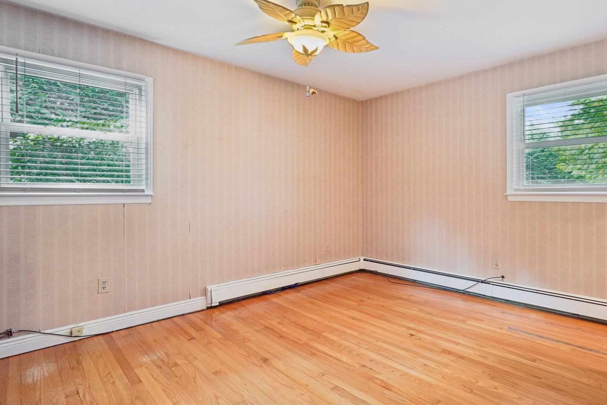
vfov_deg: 61.9
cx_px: 338
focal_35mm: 20
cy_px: 201
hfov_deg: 83.6
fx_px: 337
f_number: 8
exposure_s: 1/3.33
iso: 400
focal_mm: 16
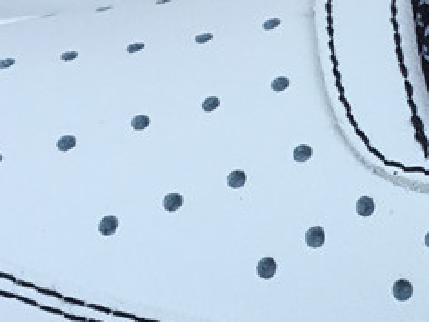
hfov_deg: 16.6
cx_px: 331
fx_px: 1462
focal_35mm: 118
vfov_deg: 12.5
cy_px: 245
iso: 25
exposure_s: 1/532
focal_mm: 3.3
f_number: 2.4
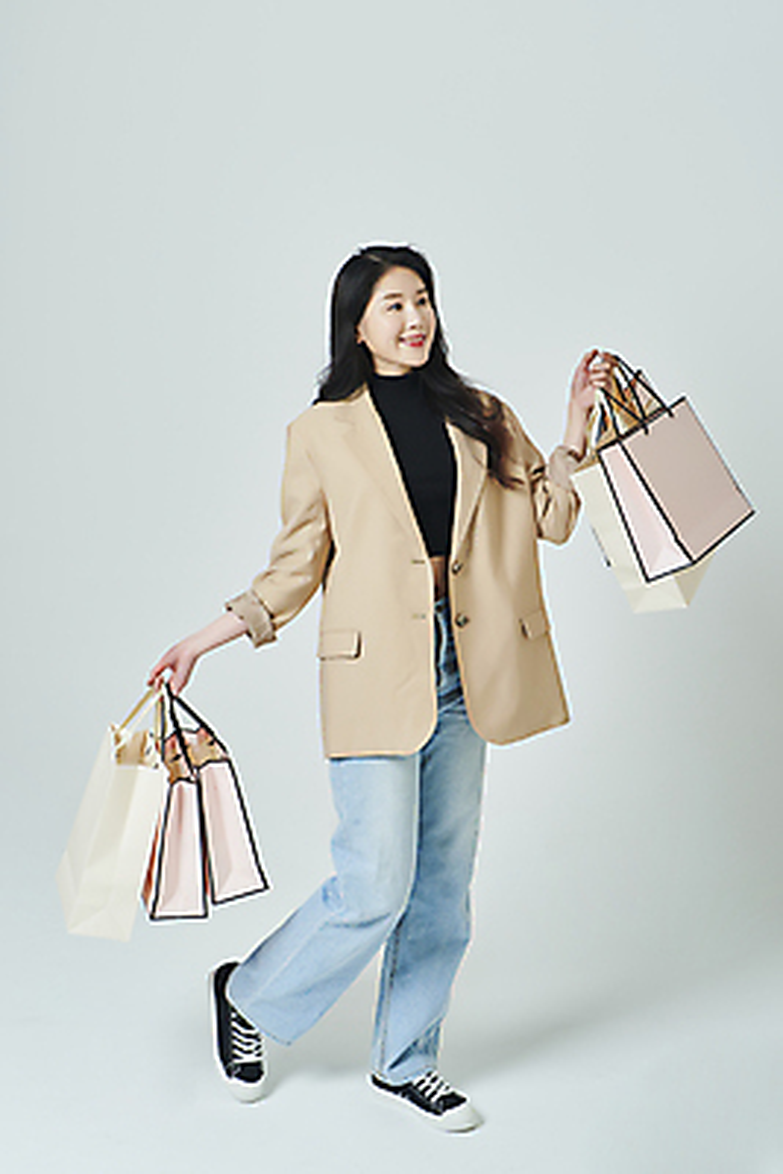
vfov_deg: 34.5
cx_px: 392
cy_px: 587
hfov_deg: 23.4
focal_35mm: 58
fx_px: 1890
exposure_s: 1/125
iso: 100
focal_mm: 58
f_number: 11
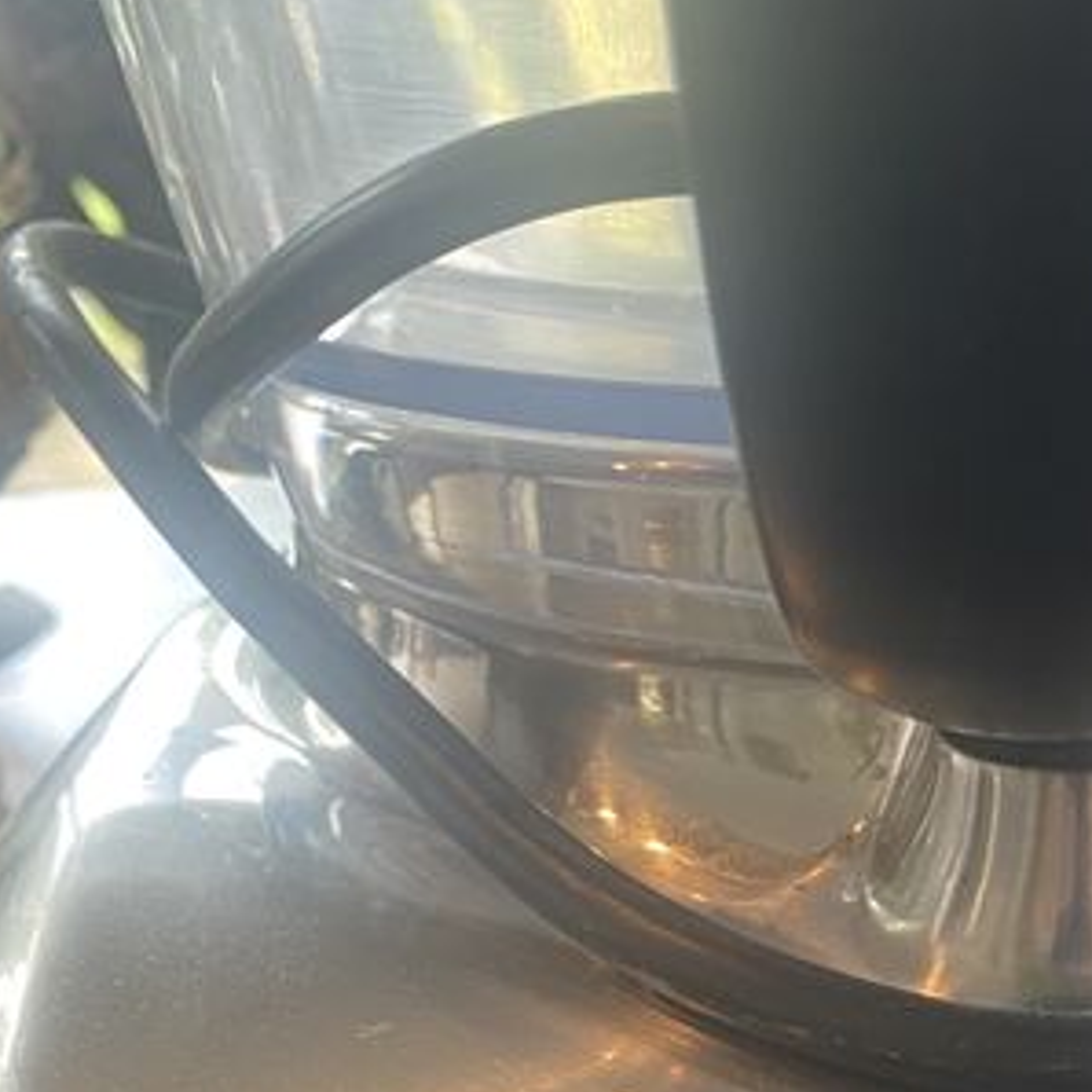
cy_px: 1444
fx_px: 2748
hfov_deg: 21.5
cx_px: 1165
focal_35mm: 77
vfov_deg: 20.4
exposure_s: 1/50
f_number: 1.8
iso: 100
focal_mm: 4.25
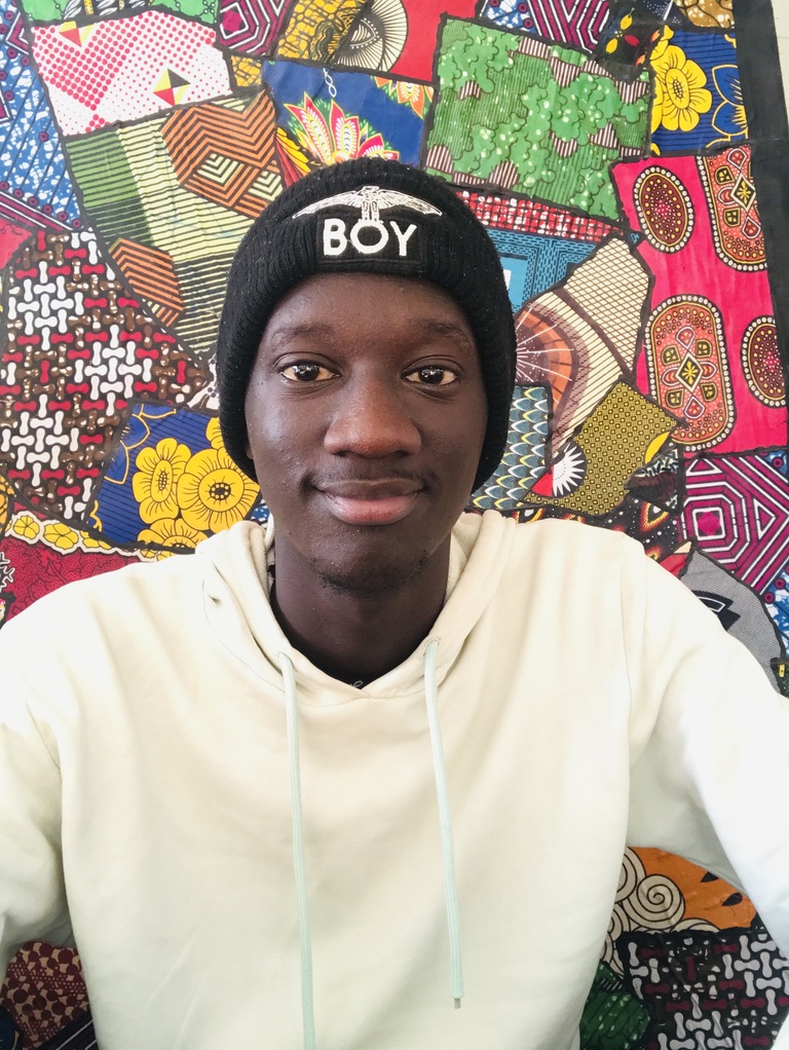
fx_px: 971
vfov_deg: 56.8
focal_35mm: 32
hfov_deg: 44.2
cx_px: 394
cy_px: 525
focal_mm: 2.87
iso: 80
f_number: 2.2
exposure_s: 1/31
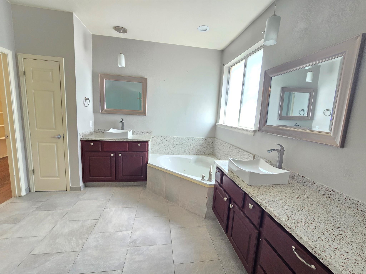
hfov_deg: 106.2
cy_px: 137
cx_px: 183
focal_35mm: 13
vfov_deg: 89.9
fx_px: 137
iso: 250
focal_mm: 2.2
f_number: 2.2
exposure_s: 1/60
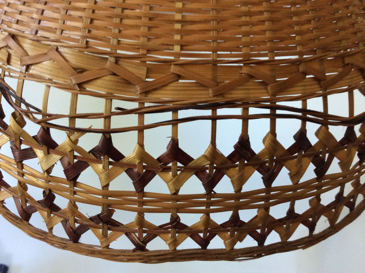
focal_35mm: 32
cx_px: 182
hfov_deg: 56.9
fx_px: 337
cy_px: 136
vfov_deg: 44.1
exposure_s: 1/25
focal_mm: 3.3
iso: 100
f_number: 2.4
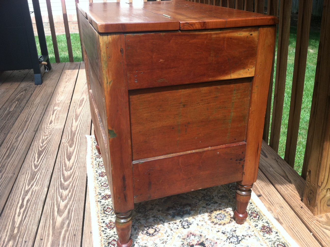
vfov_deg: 40.6
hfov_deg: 52.7
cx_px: 165
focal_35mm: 35
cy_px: 124
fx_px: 333
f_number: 2.8
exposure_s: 1/300
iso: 80
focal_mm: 3.85
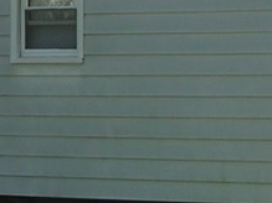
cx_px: -42
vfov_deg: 8.3
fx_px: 1398
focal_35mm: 178
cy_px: -38
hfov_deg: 10.9
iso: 50
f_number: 5.6
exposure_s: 1/320
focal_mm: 5.8
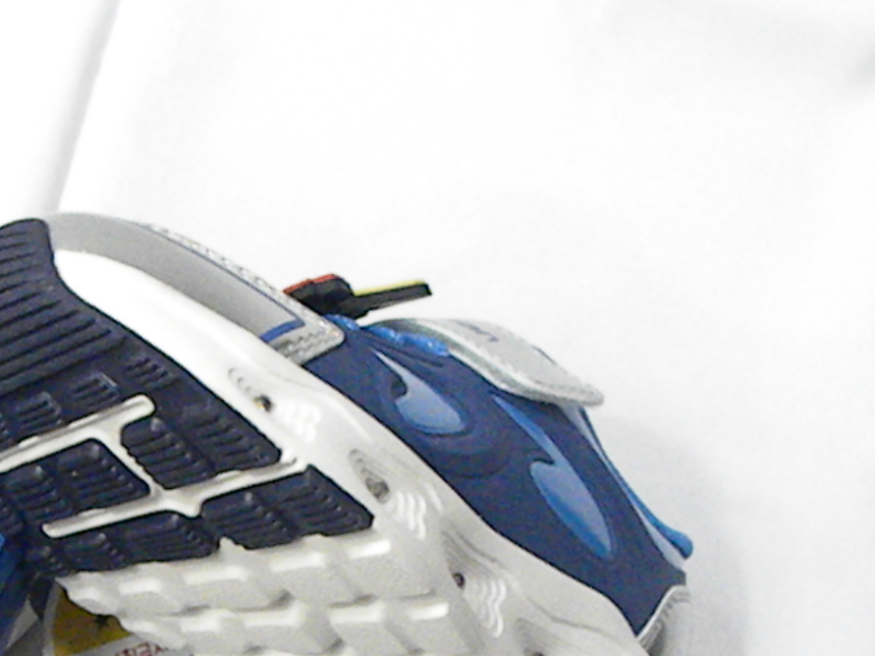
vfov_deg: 23.0
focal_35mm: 62
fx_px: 1567
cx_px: 196
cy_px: 603
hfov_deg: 30.6
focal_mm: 4.6
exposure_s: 1/245
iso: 1331
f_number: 2.8
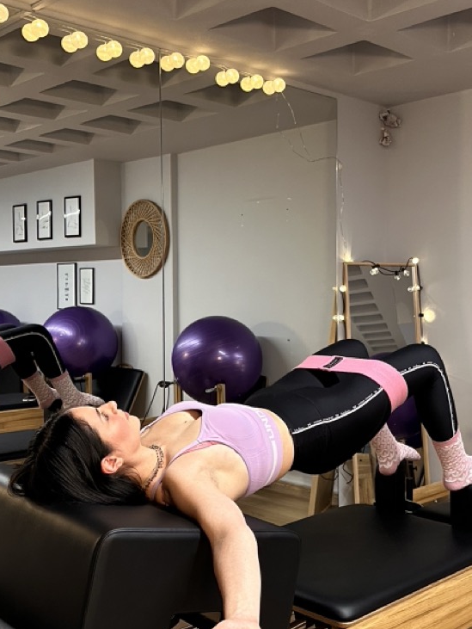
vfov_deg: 44.8
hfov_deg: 34.1
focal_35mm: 42
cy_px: 324
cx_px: 307
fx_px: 763
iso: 320
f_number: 1.78
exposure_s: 1/60
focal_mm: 6.86
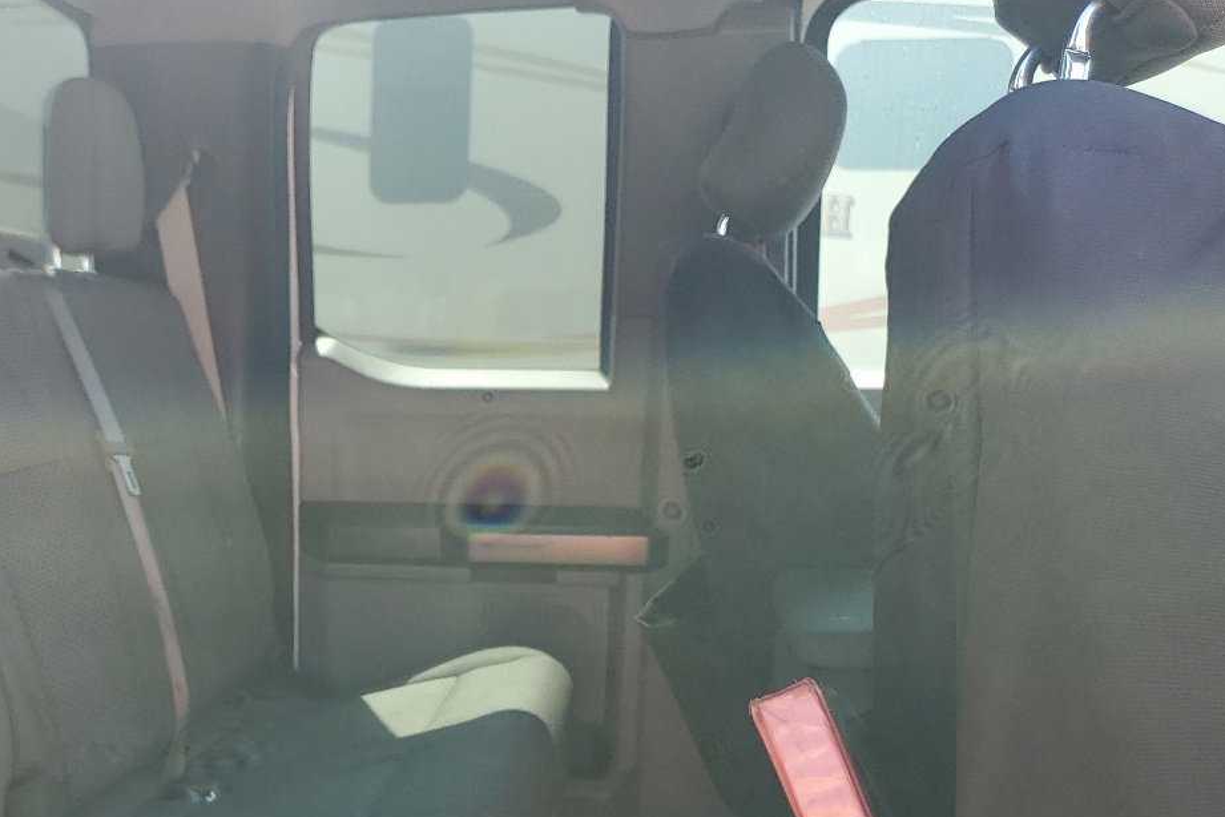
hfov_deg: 40.3
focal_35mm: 47
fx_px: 1599
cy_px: 667
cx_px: 254
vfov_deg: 28.0
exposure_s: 1/417
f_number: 1.5
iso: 50
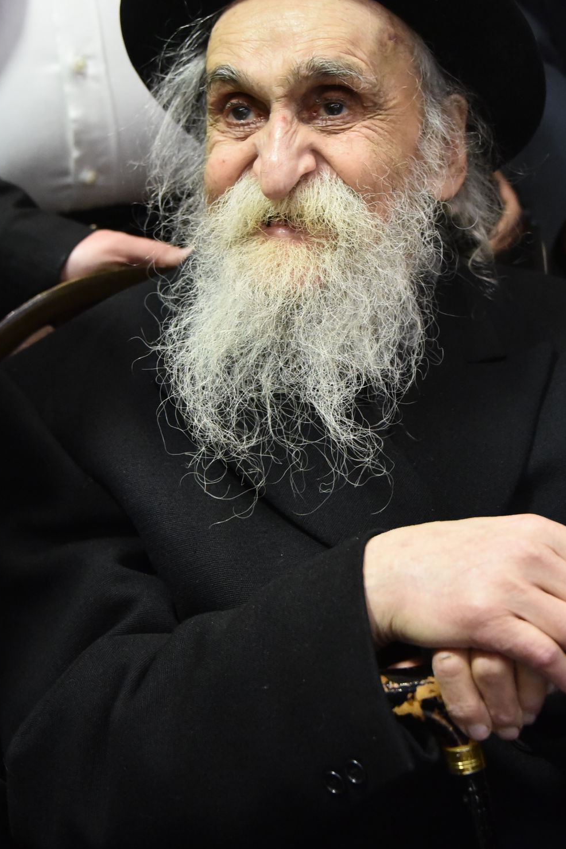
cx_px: 292
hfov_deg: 15.5
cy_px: 308
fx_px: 2076
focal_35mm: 88
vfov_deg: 23.1
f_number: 5
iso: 6400
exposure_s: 1/50
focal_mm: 62
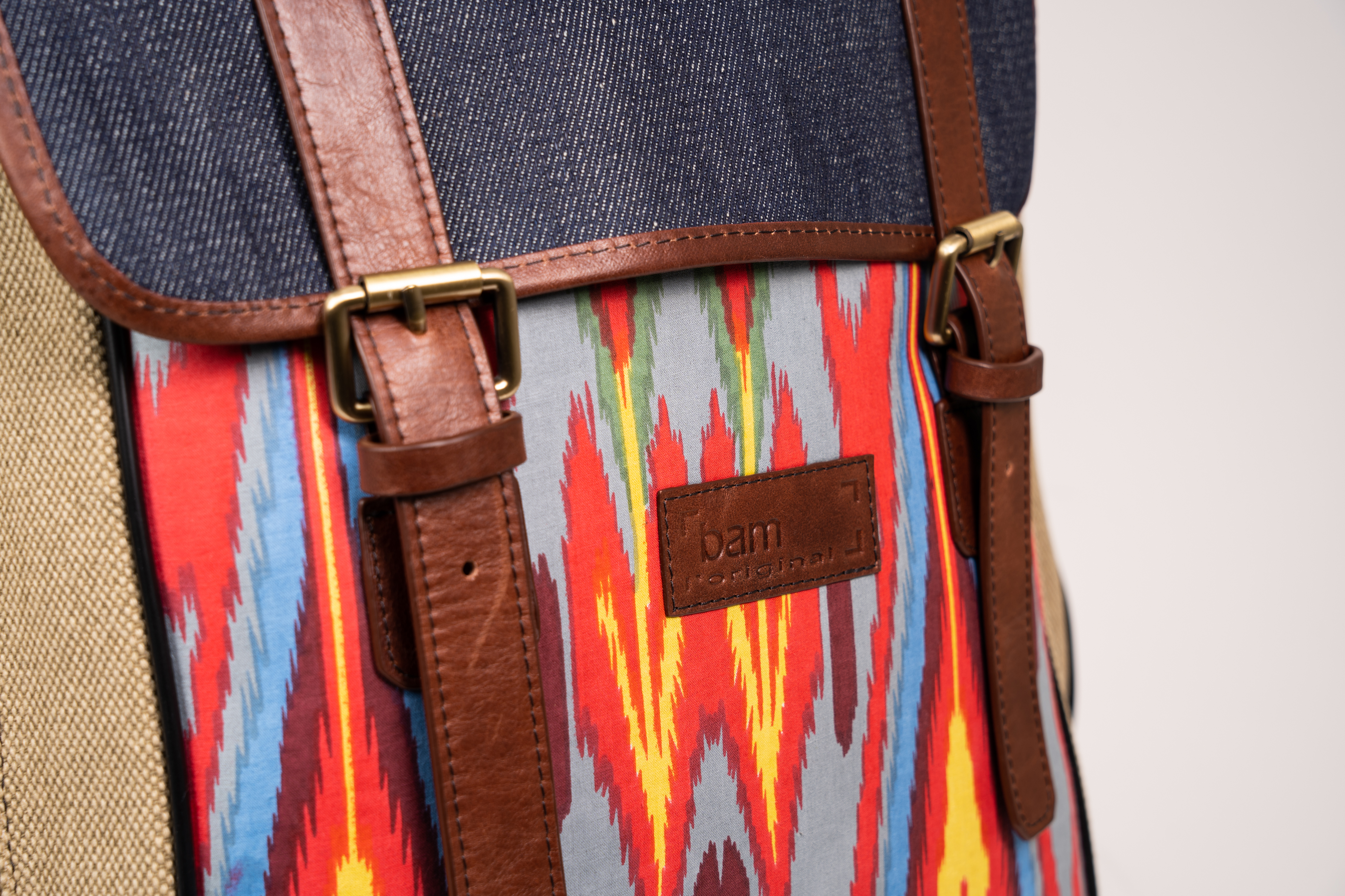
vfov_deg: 21.9
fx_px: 2316
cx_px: 672
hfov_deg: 32.4
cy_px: 448
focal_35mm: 62
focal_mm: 62
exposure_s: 1/125
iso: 50
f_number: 7.1
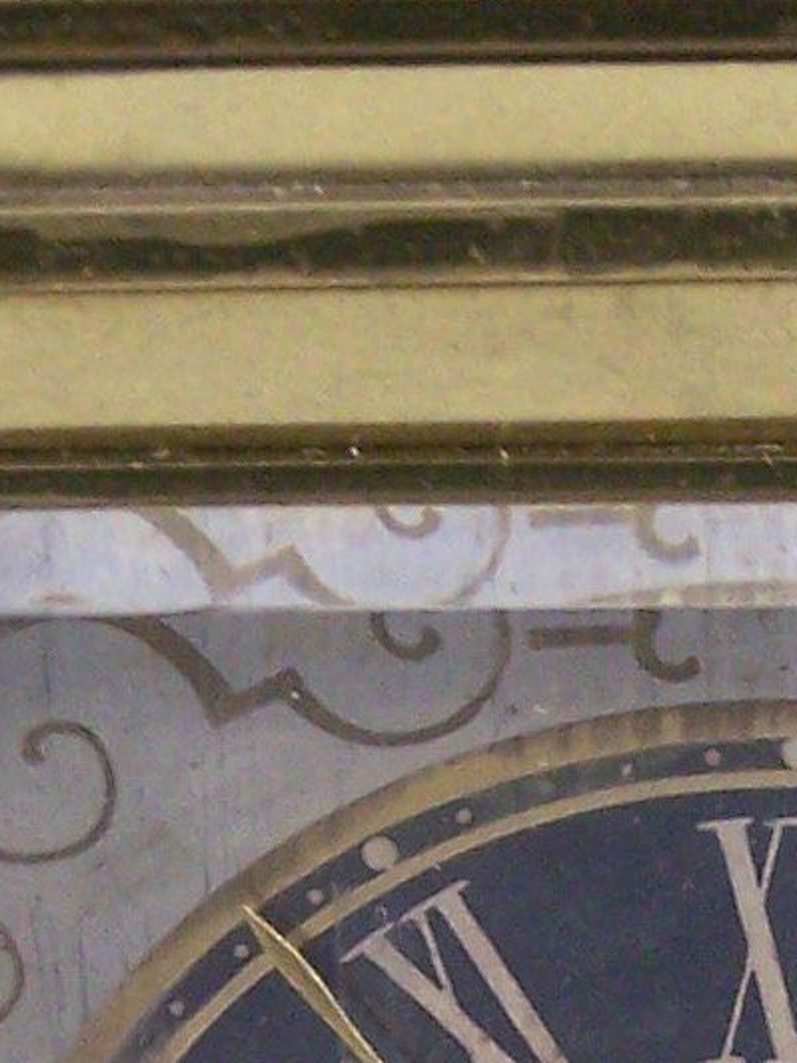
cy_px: 1559
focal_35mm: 508
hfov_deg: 2.9
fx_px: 15595
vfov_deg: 3.9
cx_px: 869
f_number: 3.2
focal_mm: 17.5
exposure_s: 1/45
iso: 140
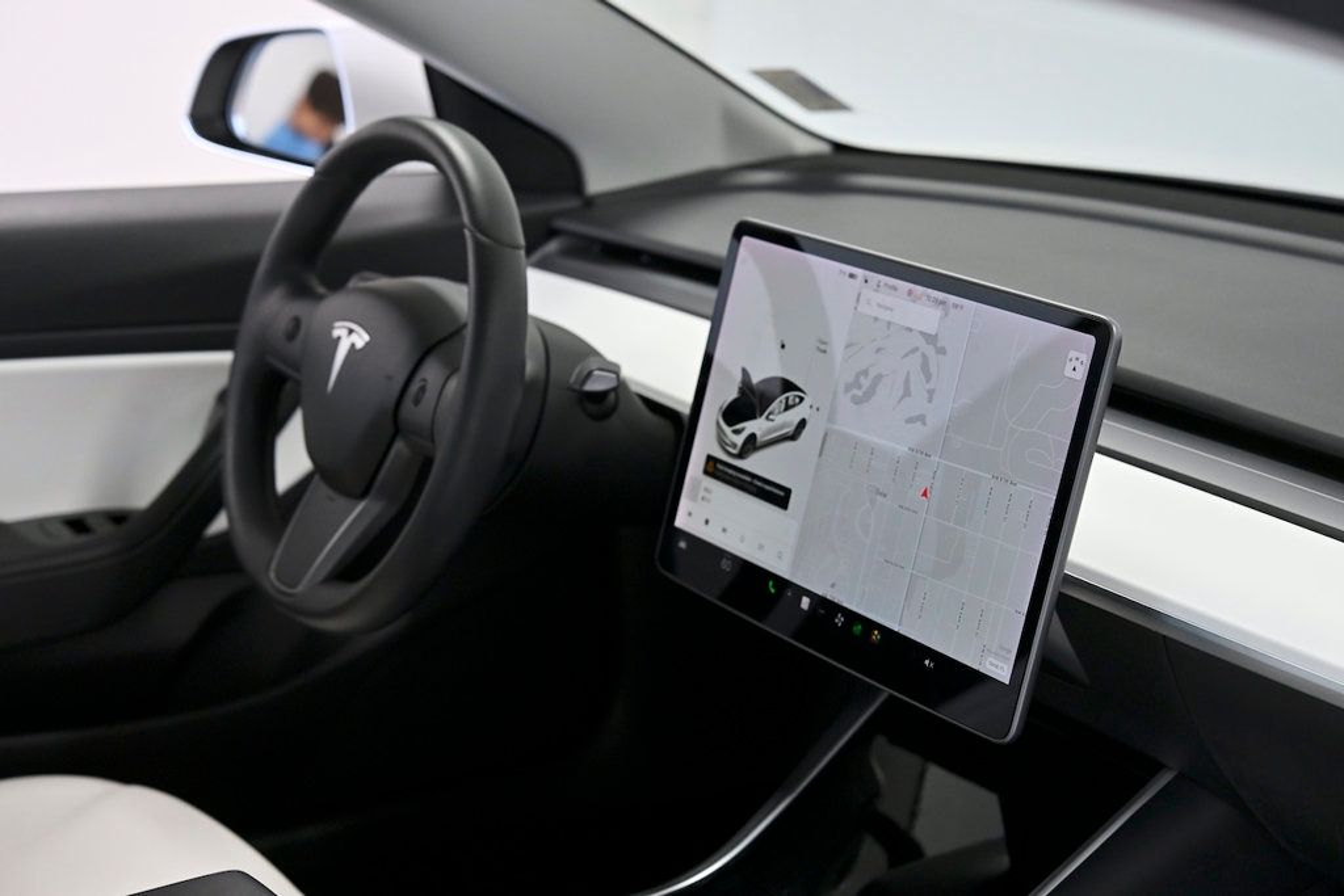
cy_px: 448
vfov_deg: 20.6
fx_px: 2464
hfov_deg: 30.5
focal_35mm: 66
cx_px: 672
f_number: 5
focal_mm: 66
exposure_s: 1/640
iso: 2000
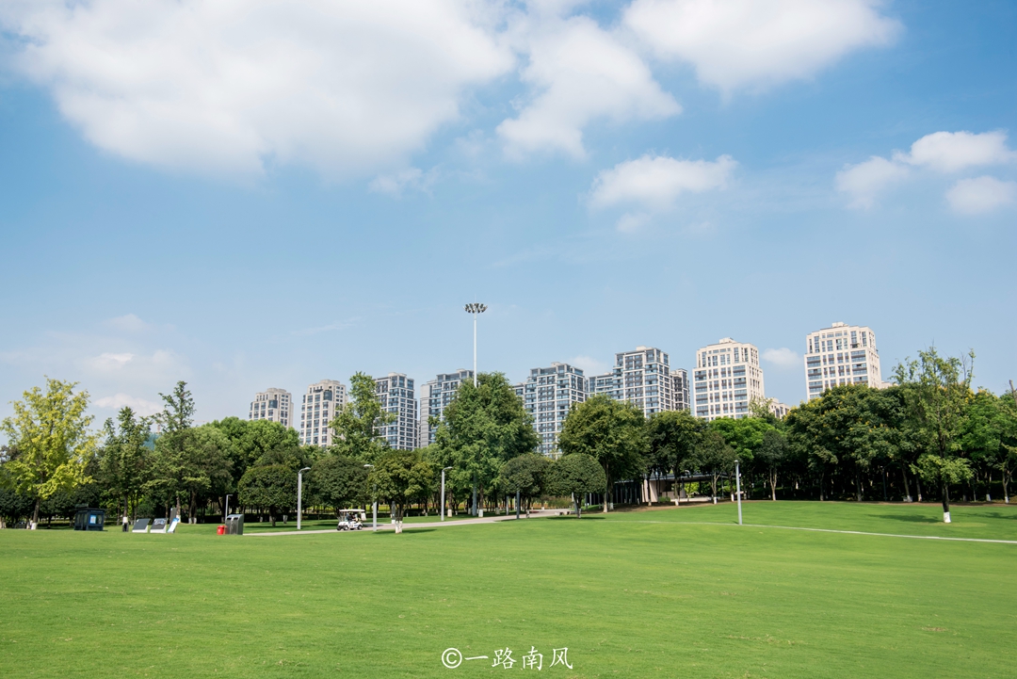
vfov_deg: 41.2
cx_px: 508
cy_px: 340
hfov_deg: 58.7
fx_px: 904
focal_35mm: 32
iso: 100
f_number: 14
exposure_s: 1/80
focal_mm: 32
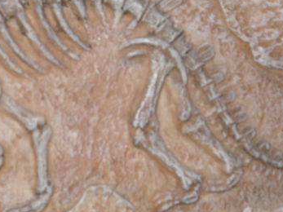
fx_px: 825
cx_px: 34
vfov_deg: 14.6
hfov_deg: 19.1
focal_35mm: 101
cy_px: 89
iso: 80
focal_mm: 6.3
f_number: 3.5
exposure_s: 1/45
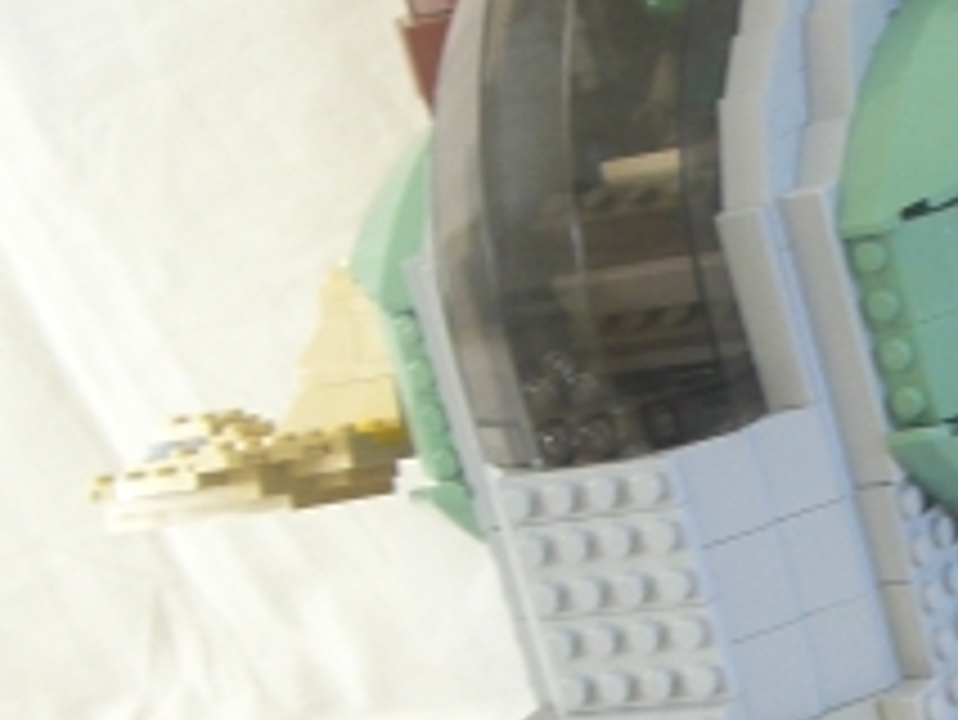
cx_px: 976
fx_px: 3157
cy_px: 531
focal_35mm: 114
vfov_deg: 13.0
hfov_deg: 16.9
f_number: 2.7
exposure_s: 1/15
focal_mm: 6.2
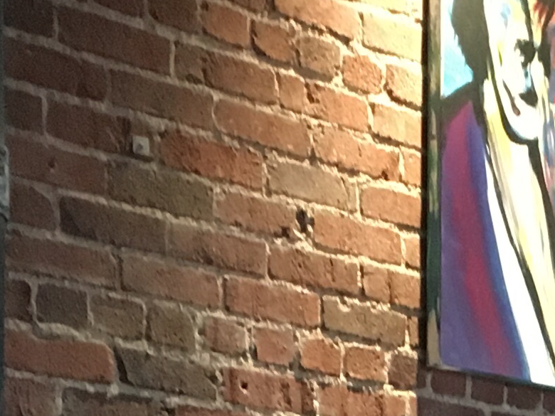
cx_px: 783
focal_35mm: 150
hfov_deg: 12.6
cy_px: 875
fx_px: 2405
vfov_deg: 9.2
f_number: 2.2
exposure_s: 1/15
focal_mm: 4.15
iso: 200
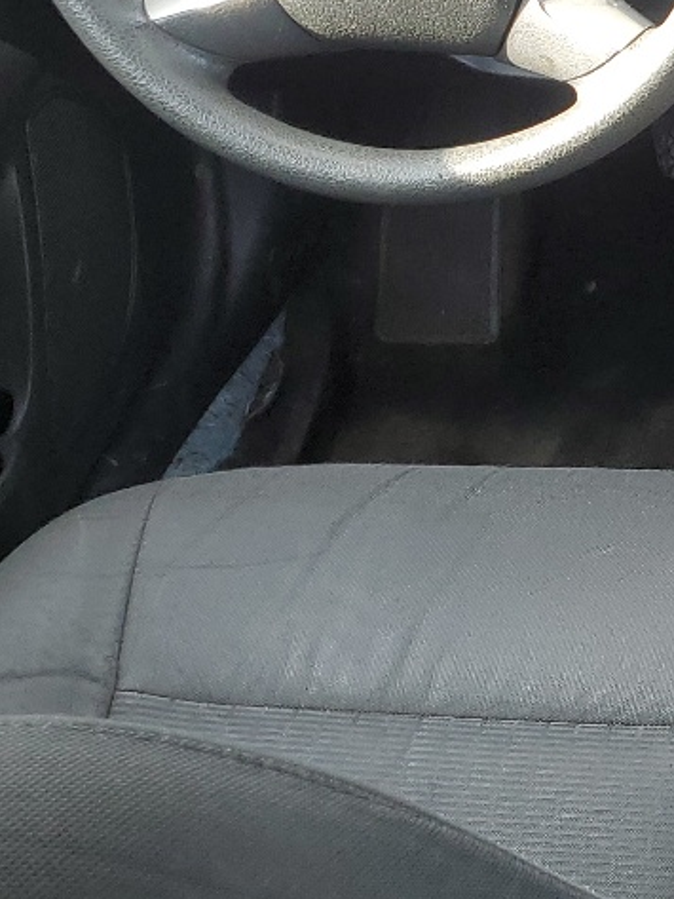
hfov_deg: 15.1
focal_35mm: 88
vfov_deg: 22.2
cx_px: 1122
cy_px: 468
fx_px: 2284
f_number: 1.5
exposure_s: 1/164
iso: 50
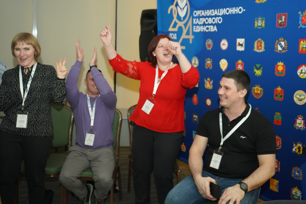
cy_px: 102
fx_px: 340
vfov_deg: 33.4
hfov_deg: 48.5
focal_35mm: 40
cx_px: 153
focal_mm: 40
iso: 6400
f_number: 4
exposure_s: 1/60
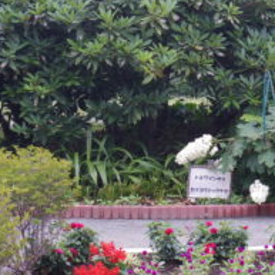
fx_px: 1106
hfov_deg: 13.8
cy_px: 145
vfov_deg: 14.2
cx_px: 335
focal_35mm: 123
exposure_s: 1/80
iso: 200
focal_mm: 12.1
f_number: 4
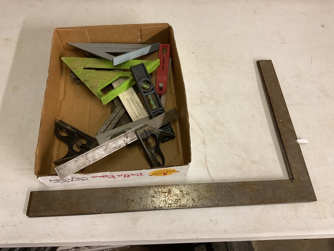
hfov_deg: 61.7
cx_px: 167
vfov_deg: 48.2
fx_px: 280
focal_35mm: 29
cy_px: 126
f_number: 1.8
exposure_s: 1/60
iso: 250
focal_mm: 3
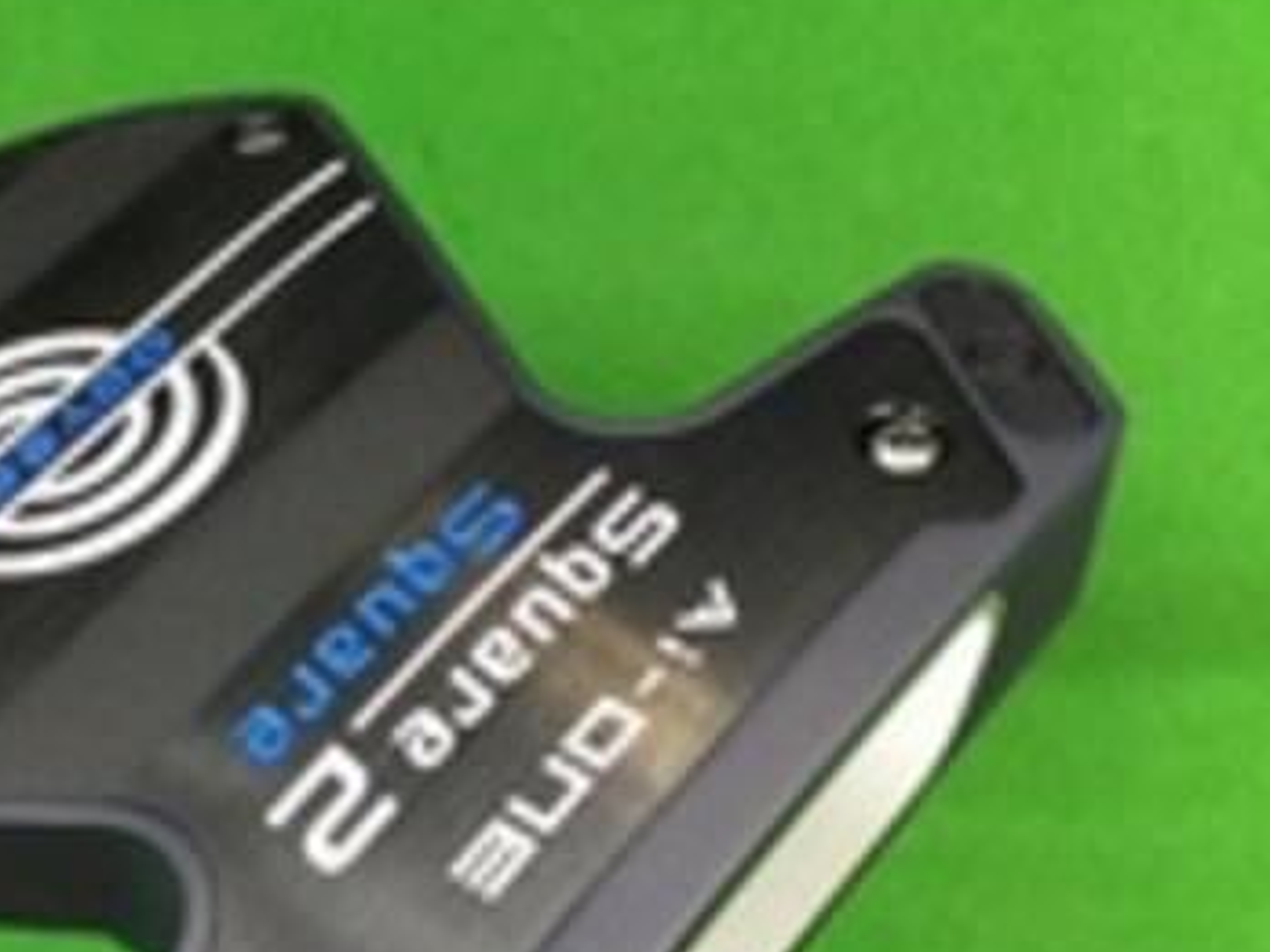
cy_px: 766
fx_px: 2091
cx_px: 248
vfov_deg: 25.2
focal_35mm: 57
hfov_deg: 32.8
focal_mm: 3.3
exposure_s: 1/30
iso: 160
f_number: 2.4
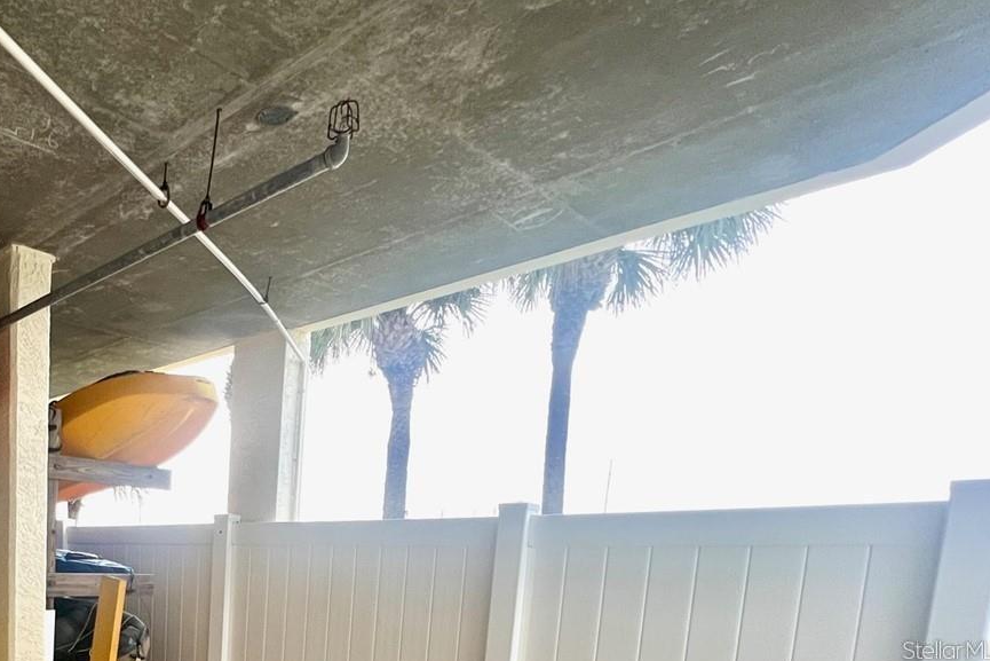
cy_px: 650
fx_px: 688
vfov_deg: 44.3
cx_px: 95
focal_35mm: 25
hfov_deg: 60.3
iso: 250
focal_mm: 1.57
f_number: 1.8
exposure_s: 1/94
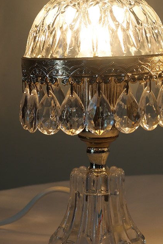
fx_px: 808
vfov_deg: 17.2
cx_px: 206
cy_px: 132
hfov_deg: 11.3
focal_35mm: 119
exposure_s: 1/30
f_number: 5.6
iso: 100
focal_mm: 28
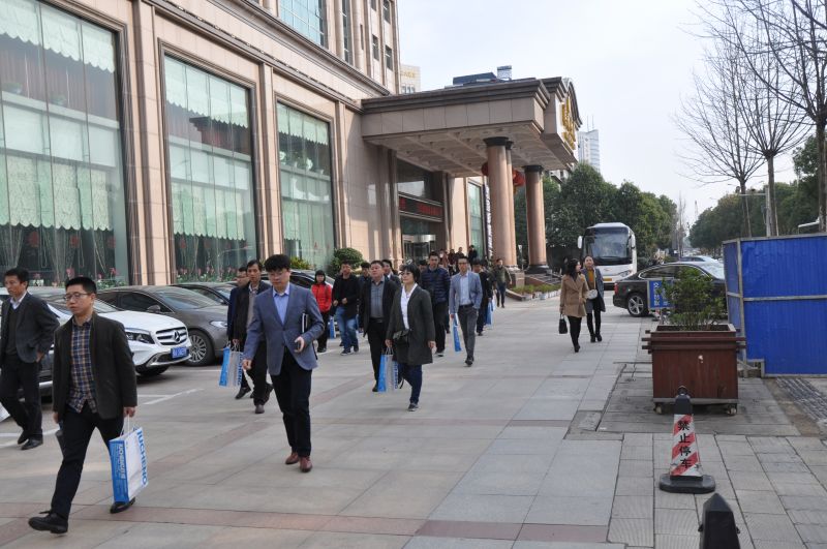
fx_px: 826
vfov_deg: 36.8
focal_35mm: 36
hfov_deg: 53.2
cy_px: 274
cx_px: 414
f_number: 8
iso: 200
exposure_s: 1/250
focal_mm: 24
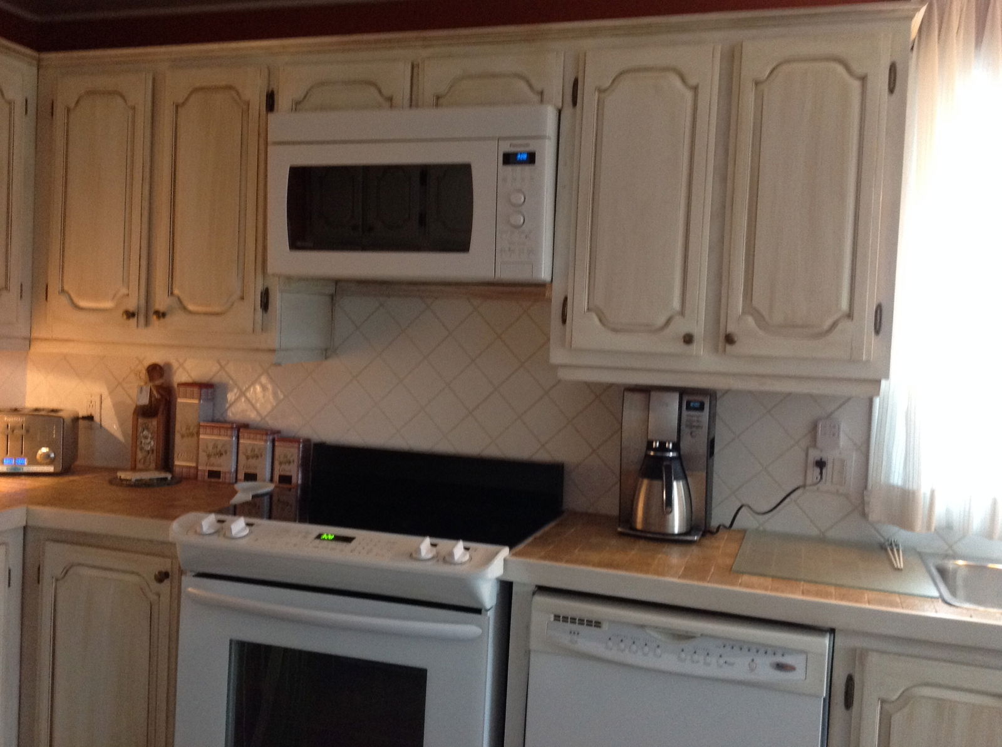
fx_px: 1011
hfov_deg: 52.7
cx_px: 501
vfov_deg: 40.6
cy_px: 374
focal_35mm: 35
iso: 250
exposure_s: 1/15
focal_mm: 4.28
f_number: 2.4
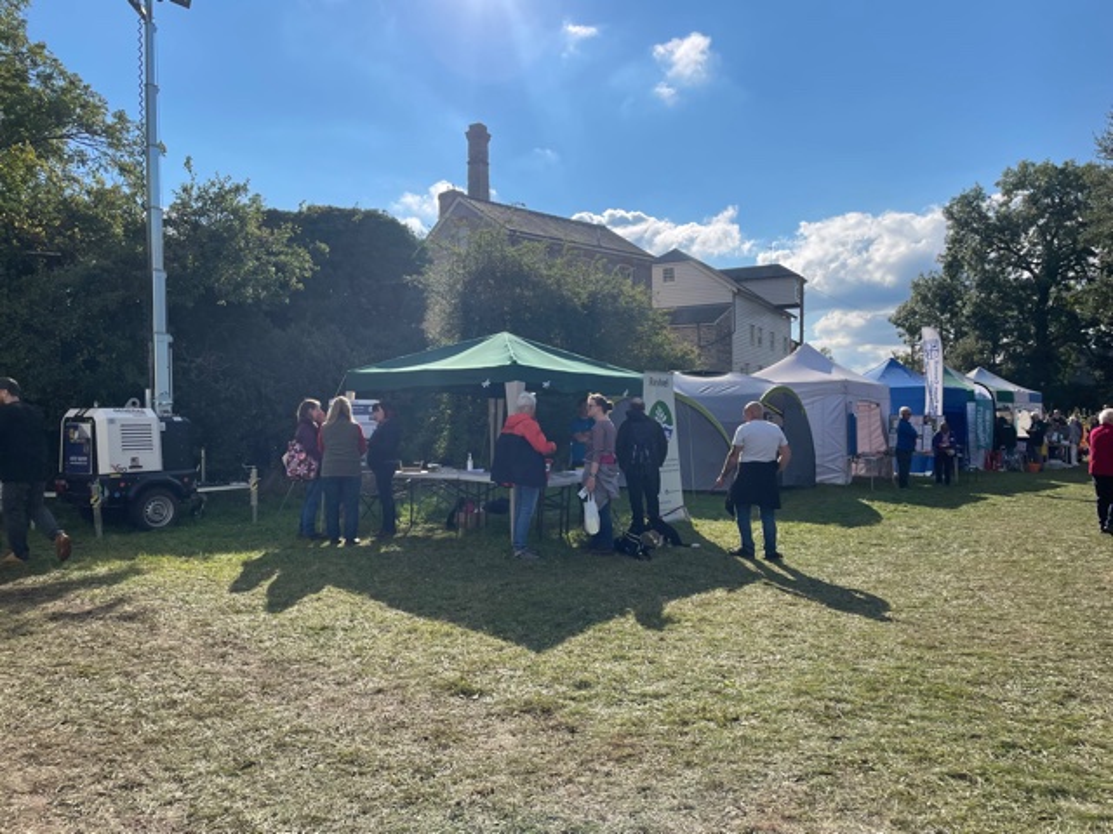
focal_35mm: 26
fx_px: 836
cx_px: 556
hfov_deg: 67.3
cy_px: 417
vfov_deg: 53.1
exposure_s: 1/6897
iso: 32
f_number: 1.6
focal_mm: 4.2
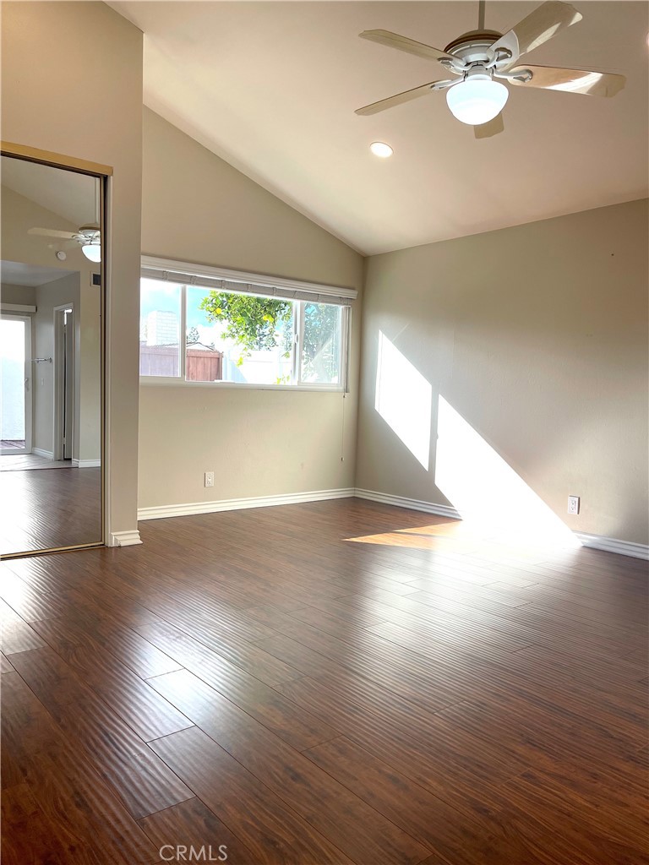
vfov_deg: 69.4
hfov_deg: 54.9
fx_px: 625
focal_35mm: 25
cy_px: 432
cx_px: 324
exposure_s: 1/416
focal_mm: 5.1
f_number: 1.6
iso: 32
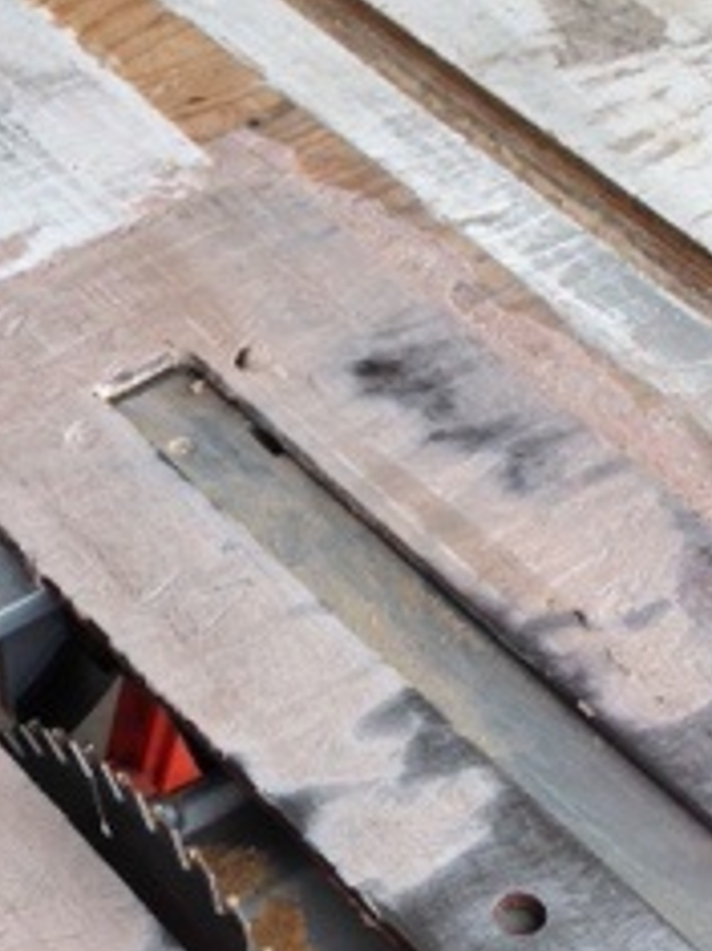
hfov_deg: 16.3
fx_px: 2470
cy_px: 963
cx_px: 166
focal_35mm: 90
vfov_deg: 21.0
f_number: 2.4
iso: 50
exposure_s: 1/158
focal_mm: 4.12
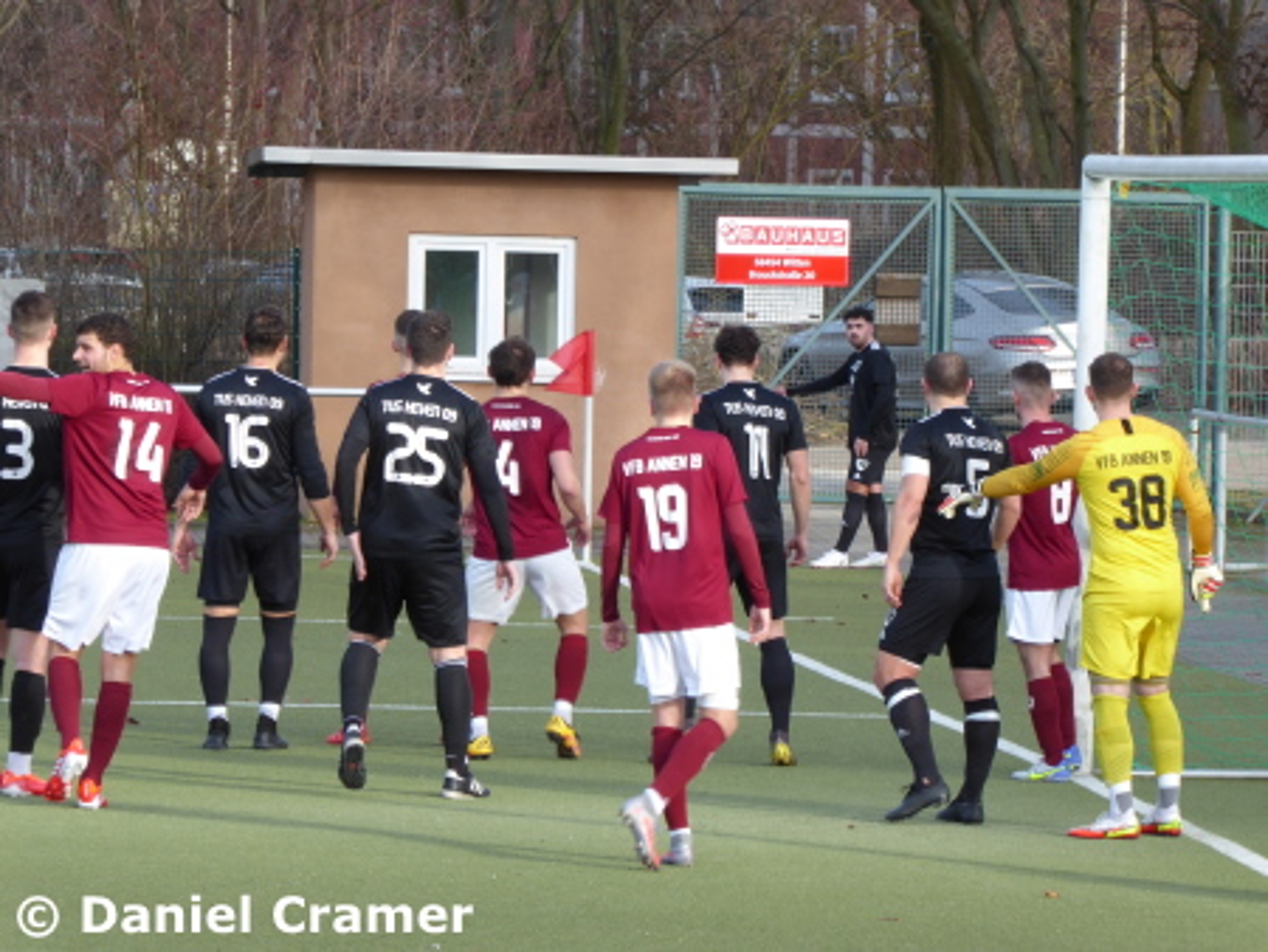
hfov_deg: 6.6
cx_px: 634
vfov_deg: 5.0
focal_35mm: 300
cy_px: 476
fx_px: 10995
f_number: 5.8
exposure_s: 1/80
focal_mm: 53.8
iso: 100
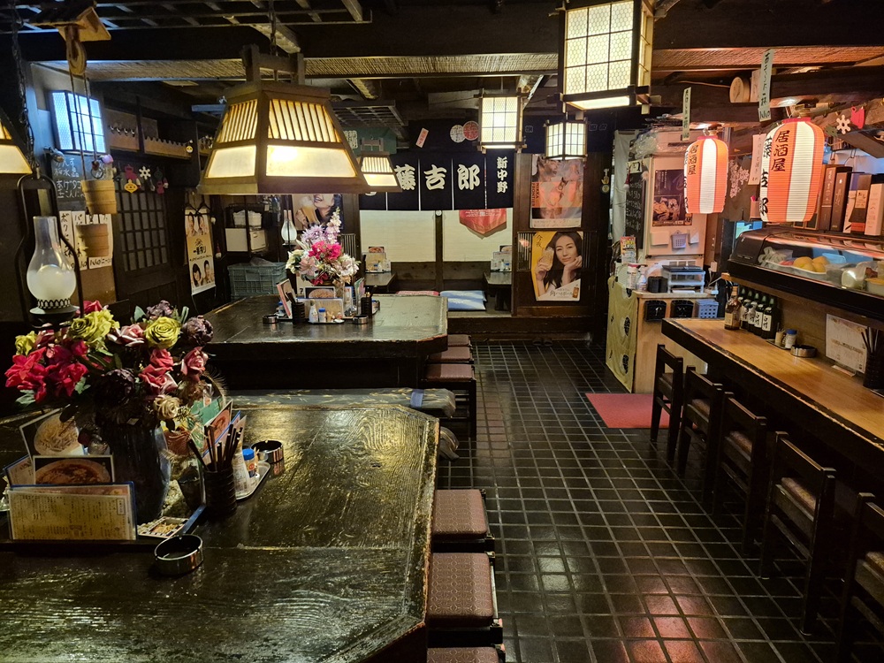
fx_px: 587
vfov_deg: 58.9
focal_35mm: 23
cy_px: 332
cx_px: 442
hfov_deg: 73.9
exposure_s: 1/100
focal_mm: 5.4
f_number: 1.8
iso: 2000
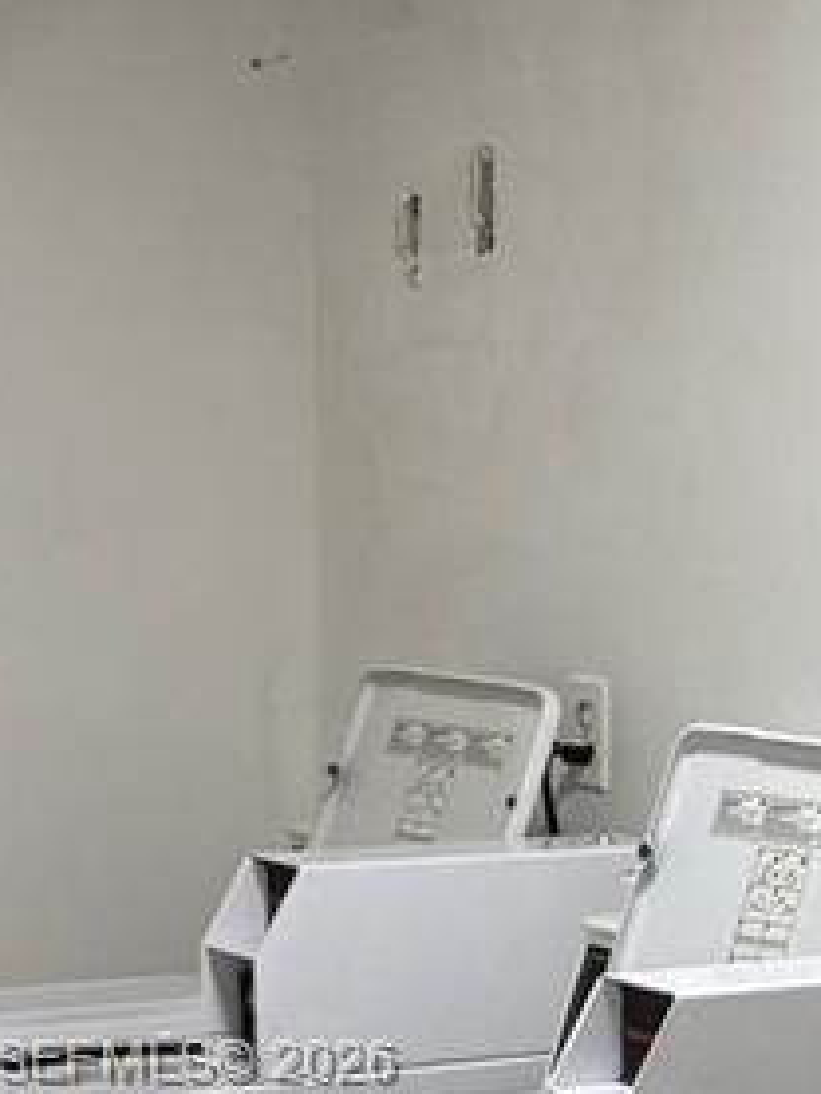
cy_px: 1066
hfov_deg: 13.0
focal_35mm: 104
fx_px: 3286
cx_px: 1441
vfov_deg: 18.4
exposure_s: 1/60
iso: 250
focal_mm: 6.76
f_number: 1.78
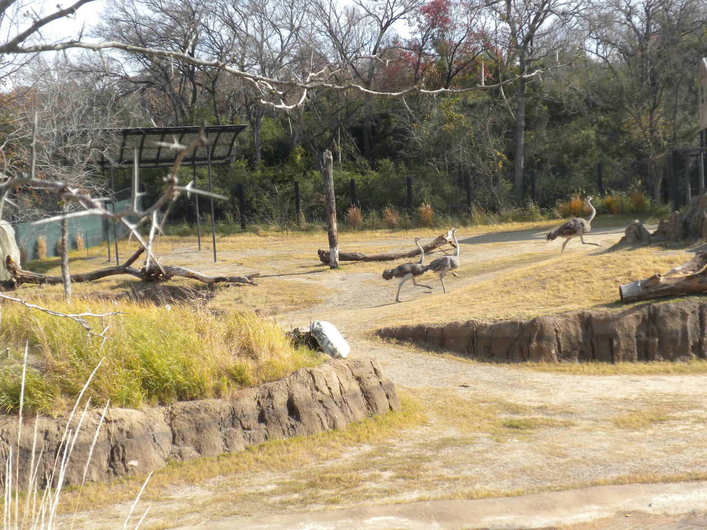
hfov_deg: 36.8
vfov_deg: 28.0
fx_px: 1062
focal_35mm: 52
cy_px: 265
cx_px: 354
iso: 135
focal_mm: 9.1
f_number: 4.3
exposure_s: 1/556
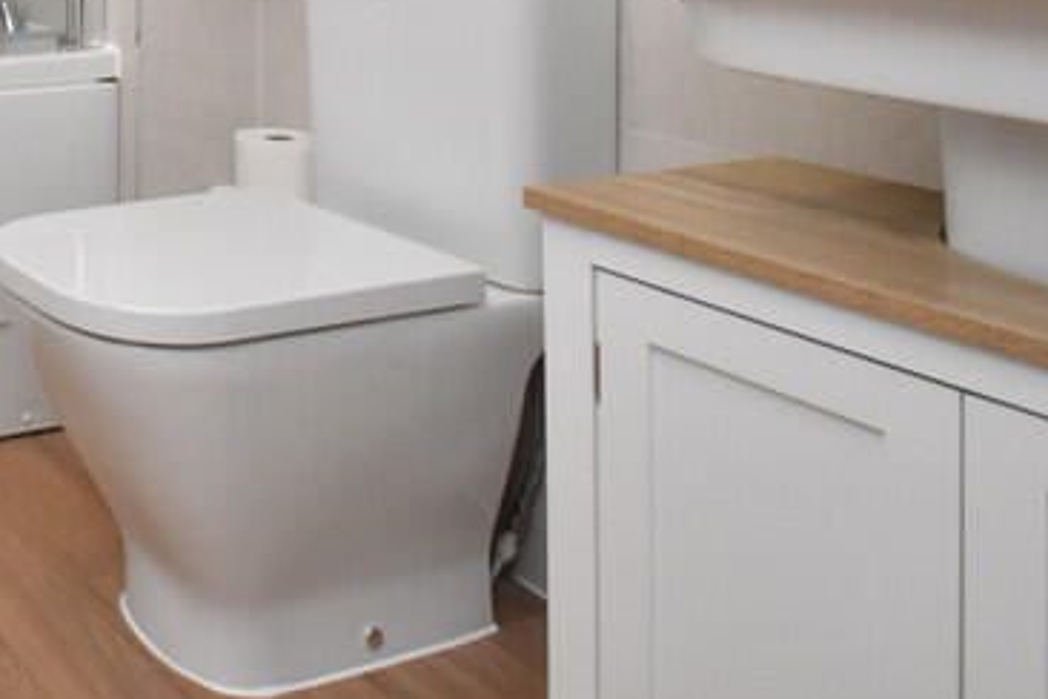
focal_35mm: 42
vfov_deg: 26.5
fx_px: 1223
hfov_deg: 37.6
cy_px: -233
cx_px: -140
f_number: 9
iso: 1600
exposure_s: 1/60
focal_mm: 10
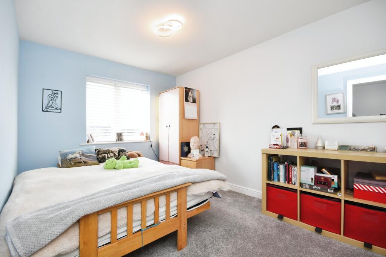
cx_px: 193
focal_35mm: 15
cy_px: 128
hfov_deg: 100.4
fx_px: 161
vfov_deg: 77.3
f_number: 8
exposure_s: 1/30
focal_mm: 10
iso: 800
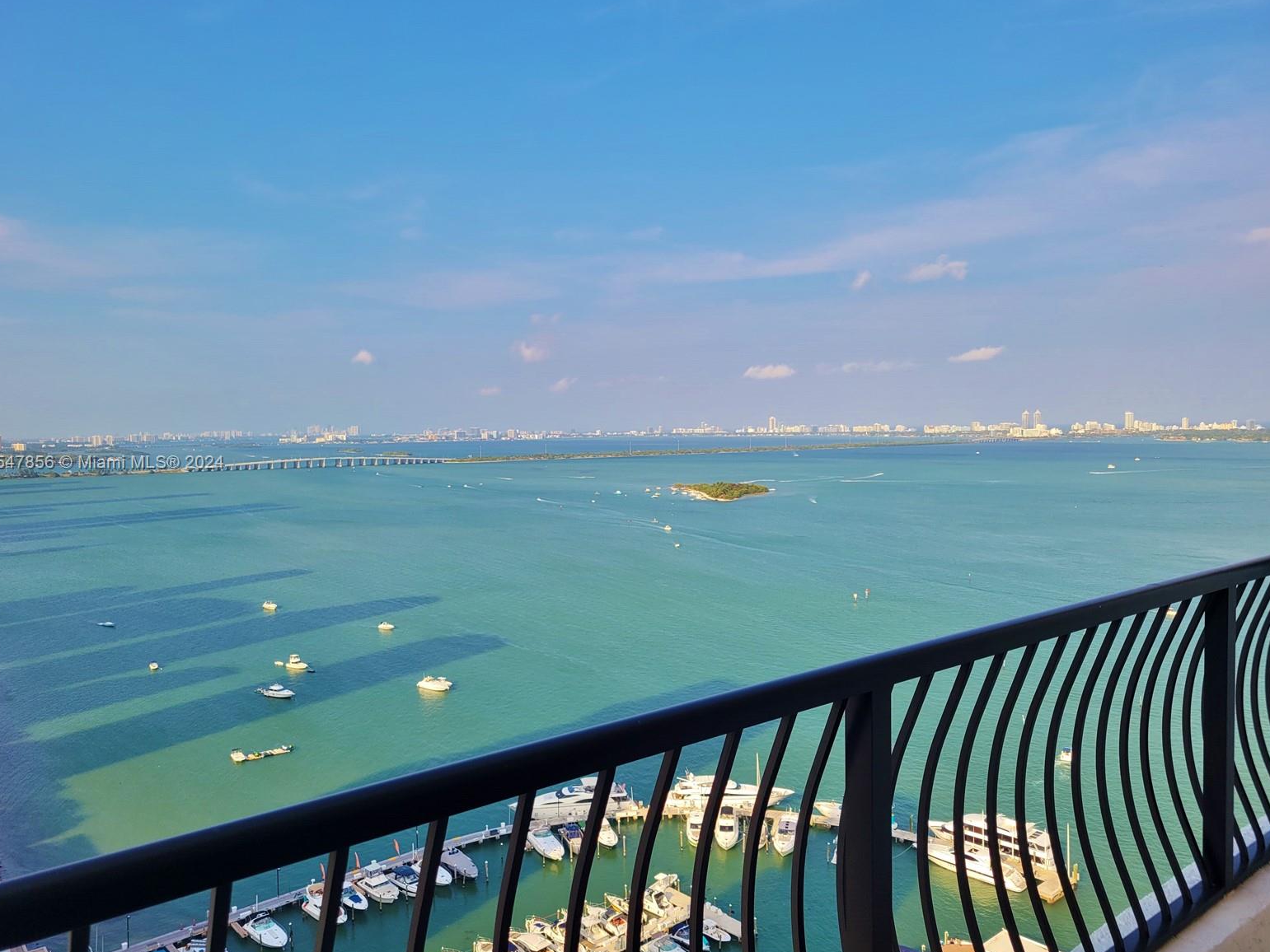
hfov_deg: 65.3
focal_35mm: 27
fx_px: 991
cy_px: 464
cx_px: 620
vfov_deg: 51.4
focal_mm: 5.4
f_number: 1.8
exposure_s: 1/1994
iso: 40
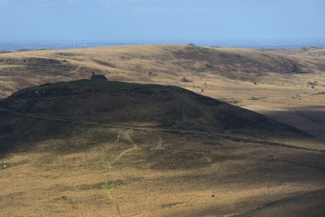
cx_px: 162
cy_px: 108
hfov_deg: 10.3
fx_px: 1805
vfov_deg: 6.9
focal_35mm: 200
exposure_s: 1/1000
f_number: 13
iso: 800
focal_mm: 200
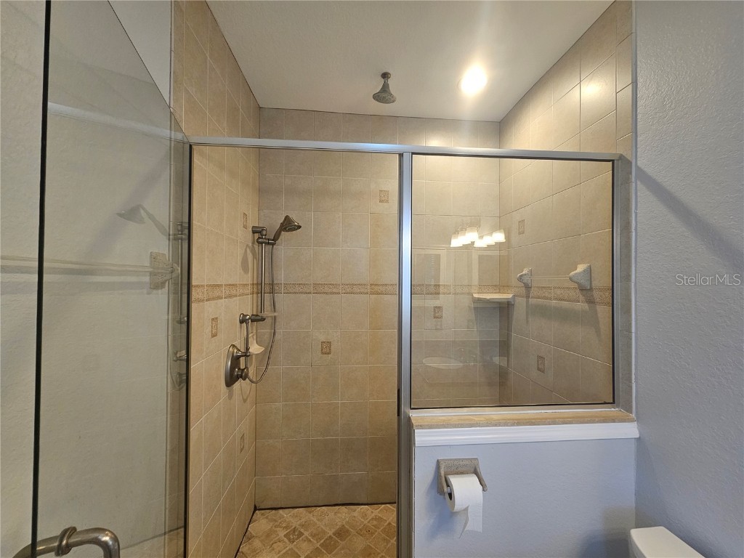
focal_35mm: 13
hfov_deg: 106.2
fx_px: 279
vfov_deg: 89.9
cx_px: 372
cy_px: 279
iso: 125
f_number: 2.2
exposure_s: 1/60
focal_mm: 2.2
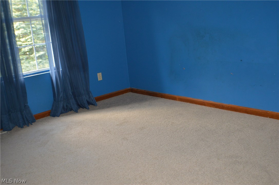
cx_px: 140
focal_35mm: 48
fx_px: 372
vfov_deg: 28.0
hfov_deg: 41.2
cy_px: 92
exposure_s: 1/60
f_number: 4.8
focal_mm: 32
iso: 640
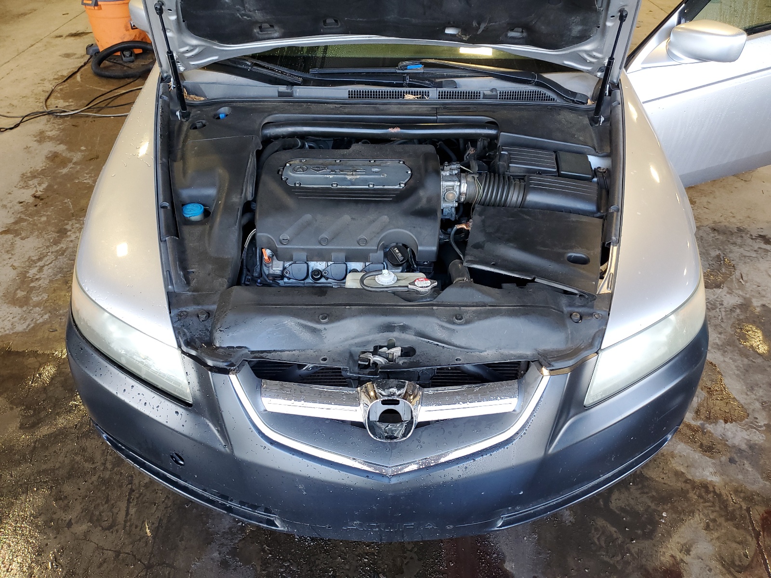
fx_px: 579
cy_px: 289
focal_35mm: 26
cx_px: 386
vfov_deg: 53.1
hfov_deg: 67.3
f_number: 1.5
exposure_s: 1/60.2
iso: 67
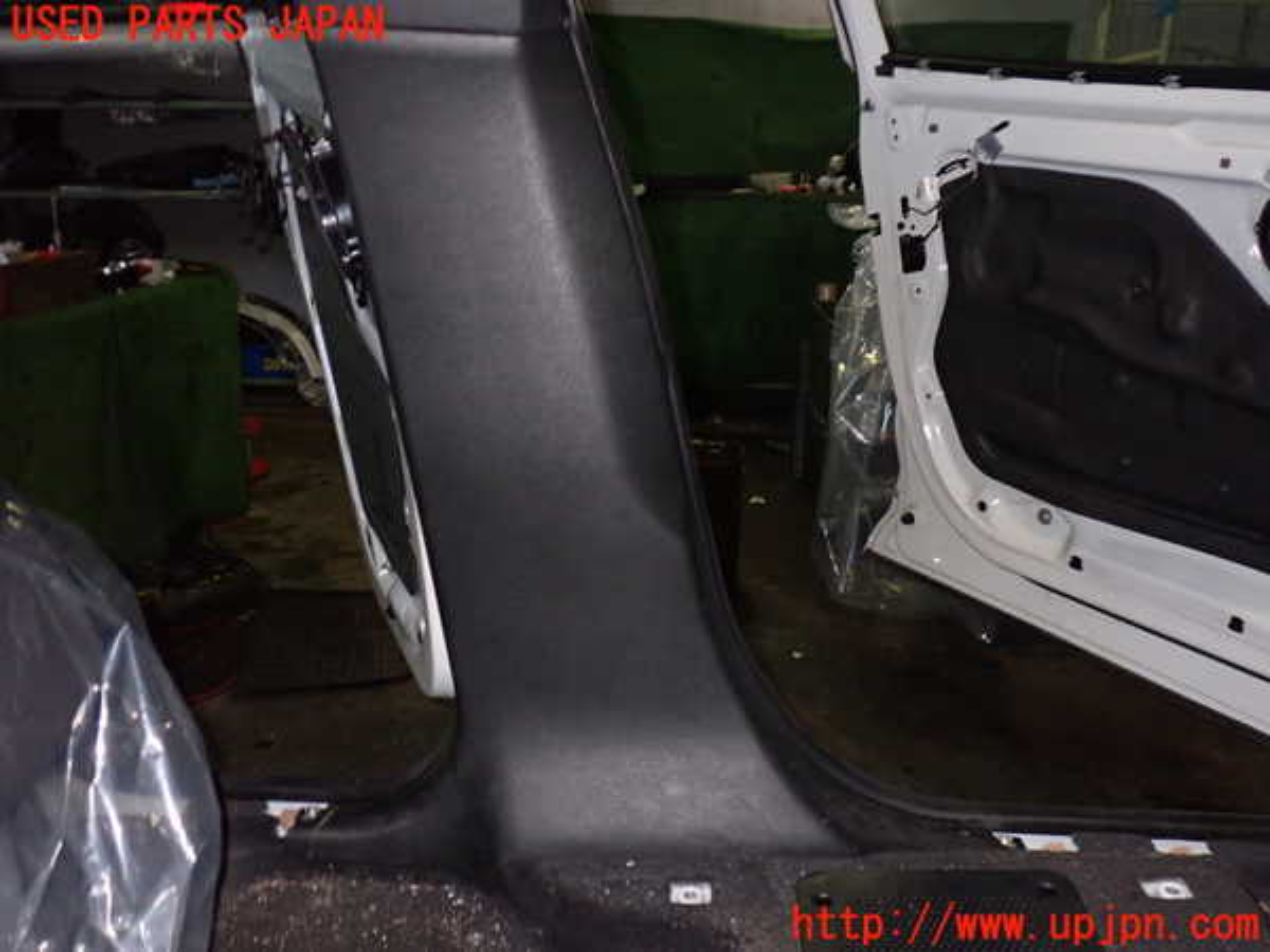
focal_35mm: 30
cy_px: 476
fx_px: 1101
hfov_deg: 60.0
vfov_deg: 46.8
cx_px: 635
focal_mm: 5.4
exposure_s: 1/30
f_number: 6.3
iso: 800
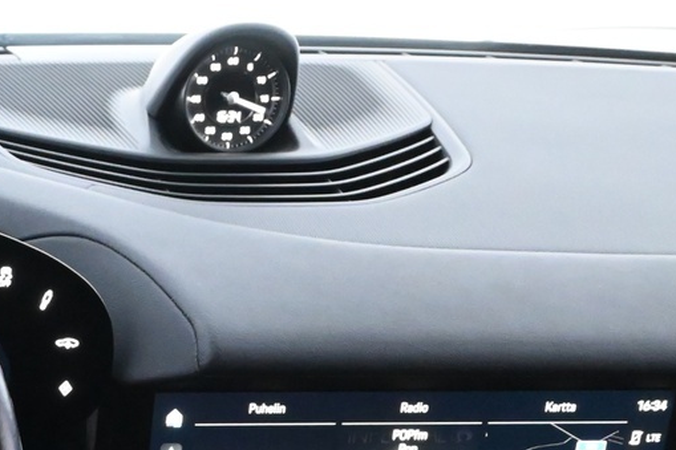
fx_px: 1614
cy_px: 700
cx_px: -323
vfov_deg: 14.6
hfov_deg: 20.4
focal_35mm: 86
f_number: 5.6
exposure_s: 1/15
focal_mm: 18
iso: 6400
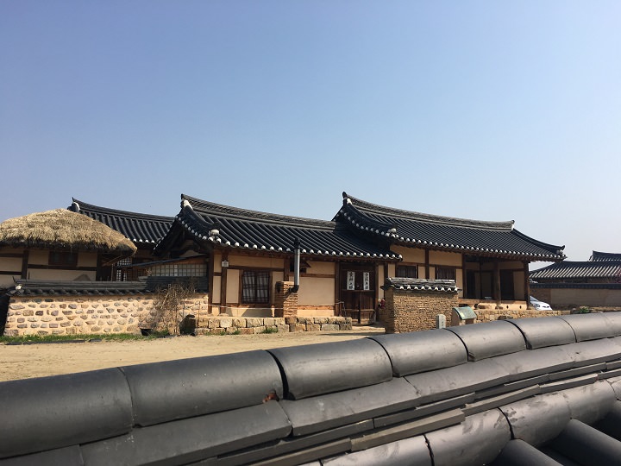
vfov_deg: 48.2
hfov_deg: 61.7
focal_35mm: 29
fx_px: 520
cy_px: 233
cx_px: 310
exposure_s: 1/1832
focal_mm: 4.15
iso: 25
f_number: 2.2
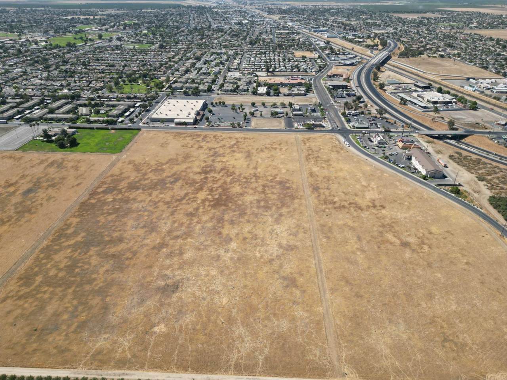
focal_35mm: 24
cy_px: 190
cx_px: 254
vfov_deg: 56.8
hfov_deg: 71.6
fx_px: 352
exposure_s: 1/2500
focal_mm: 6.72
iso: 100
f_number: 1.7
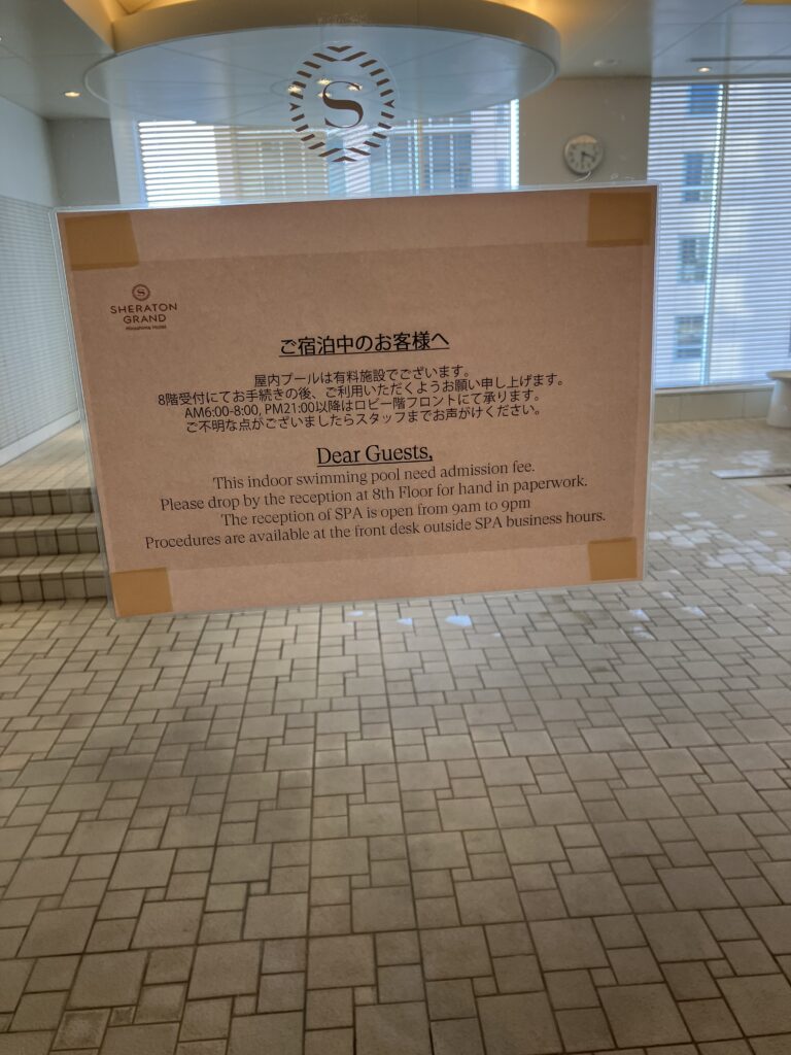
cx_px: 396
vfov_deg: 63.4
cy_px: 528
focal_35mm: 28
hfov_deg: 49.7
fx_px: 853
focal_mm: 3.99
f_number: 1.8
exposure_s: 1/60
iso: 50
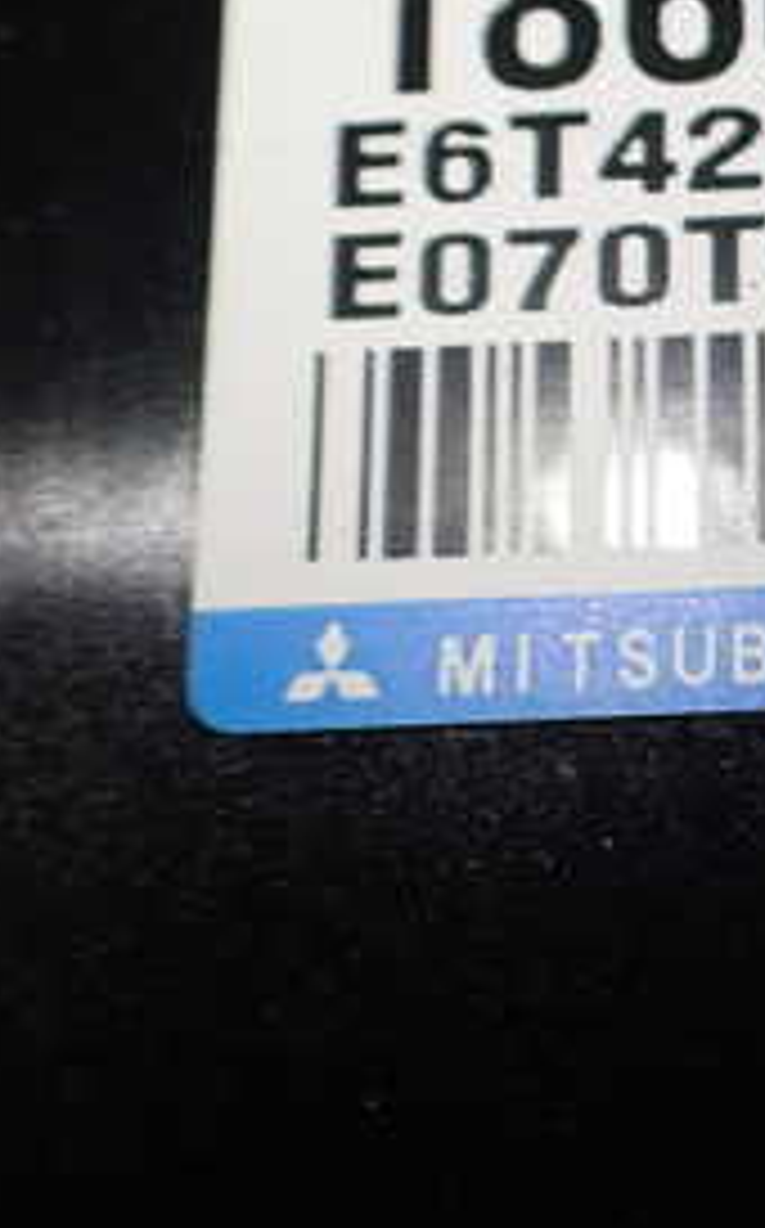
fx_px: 2341
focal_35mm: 70
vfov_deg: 29.3
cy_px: 459
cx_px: 1026
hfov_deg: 17.3
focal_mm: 5.4
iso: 100
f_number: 2.3
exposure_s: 1/200
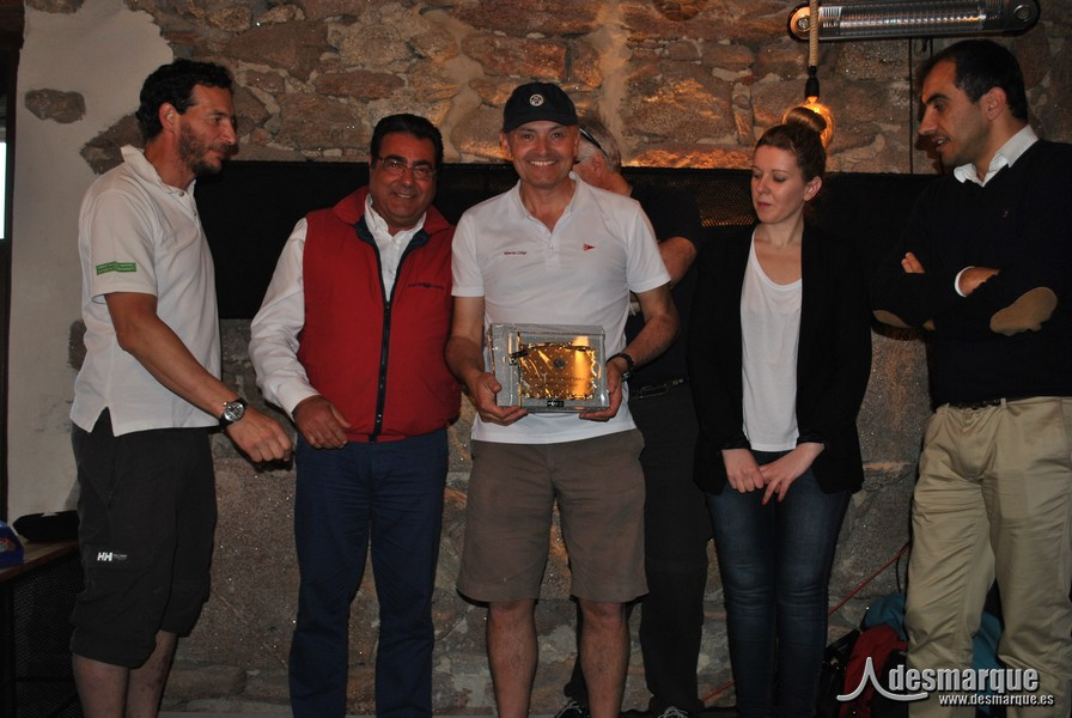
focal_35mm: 36
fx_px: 1073
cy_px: 359
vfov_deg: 37.0
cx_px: 536
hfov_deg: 53.1
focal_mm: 24
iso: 200
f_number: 4
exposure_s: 1/60
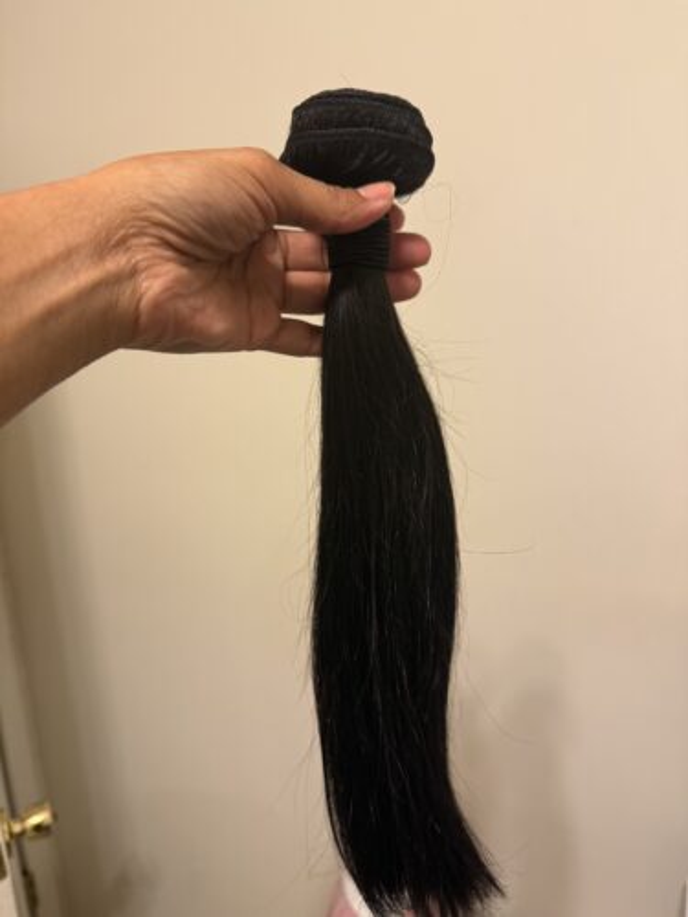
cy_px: 458
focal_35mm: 24
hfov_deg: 56.8
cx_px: 344
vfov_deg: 71.6
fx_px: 636
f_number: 1.78
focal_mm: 6.76
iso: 250
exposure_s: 1/60
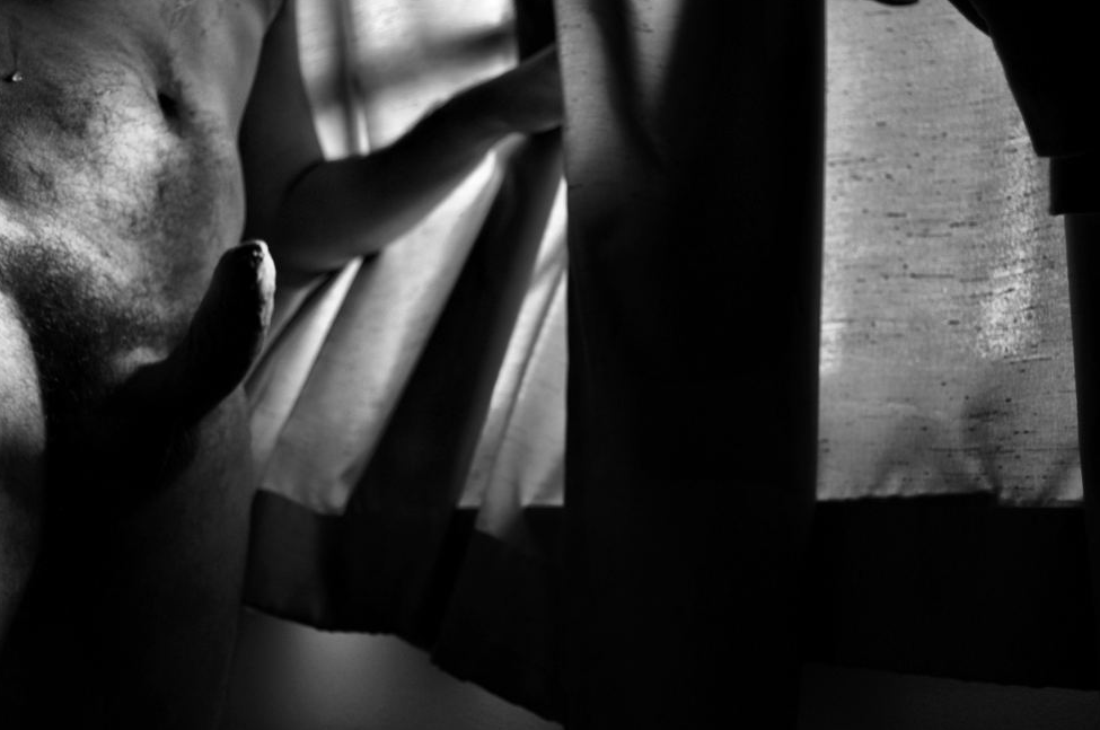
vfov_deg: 33.3
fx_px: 1220
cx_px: 557
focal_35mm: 40
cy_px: 367
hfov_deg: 48.5
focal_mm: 26
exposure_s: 1/4
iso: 320
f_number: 4.5
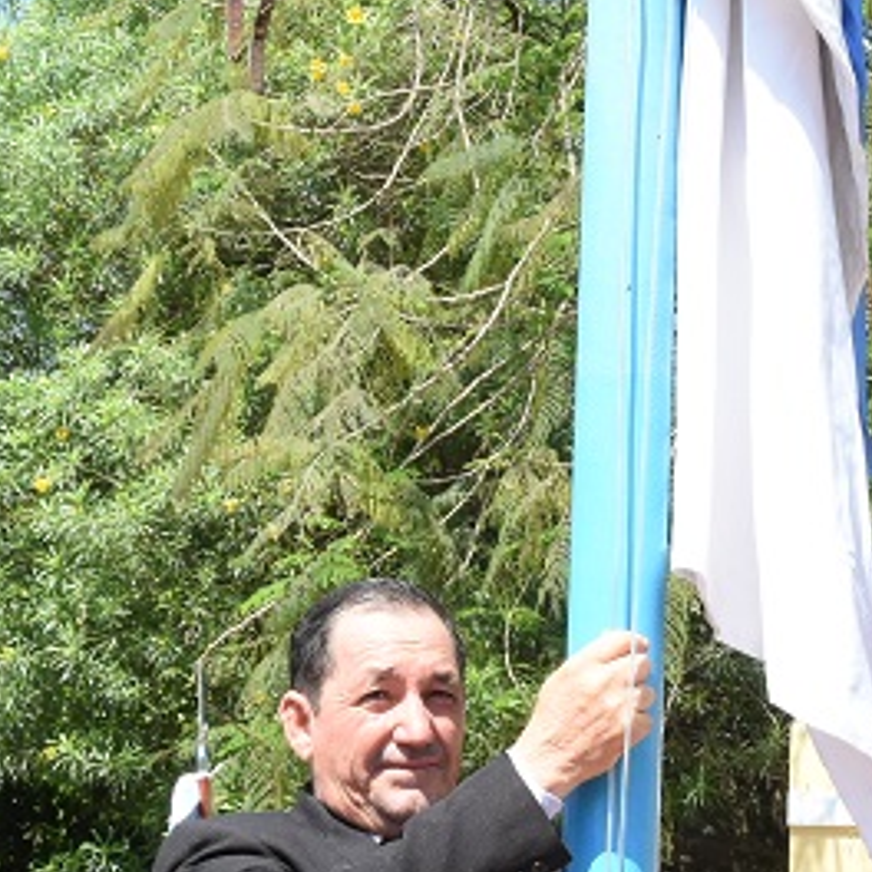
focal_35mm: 138
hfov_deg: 12.6
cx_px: 697
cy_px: 464
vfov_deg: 12.7
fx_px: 3933
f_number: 13
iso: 1000
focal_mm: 26
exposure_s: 1/640
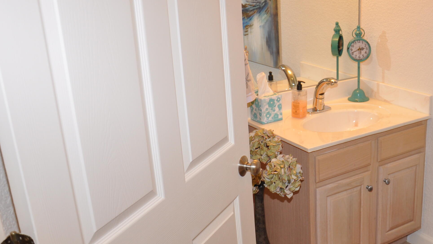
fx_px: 505
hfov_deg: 44.5
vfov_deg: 27.1
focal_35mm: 44
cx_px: 337
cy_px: 143
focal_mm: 18
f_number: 5
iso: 400
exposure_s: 1/60
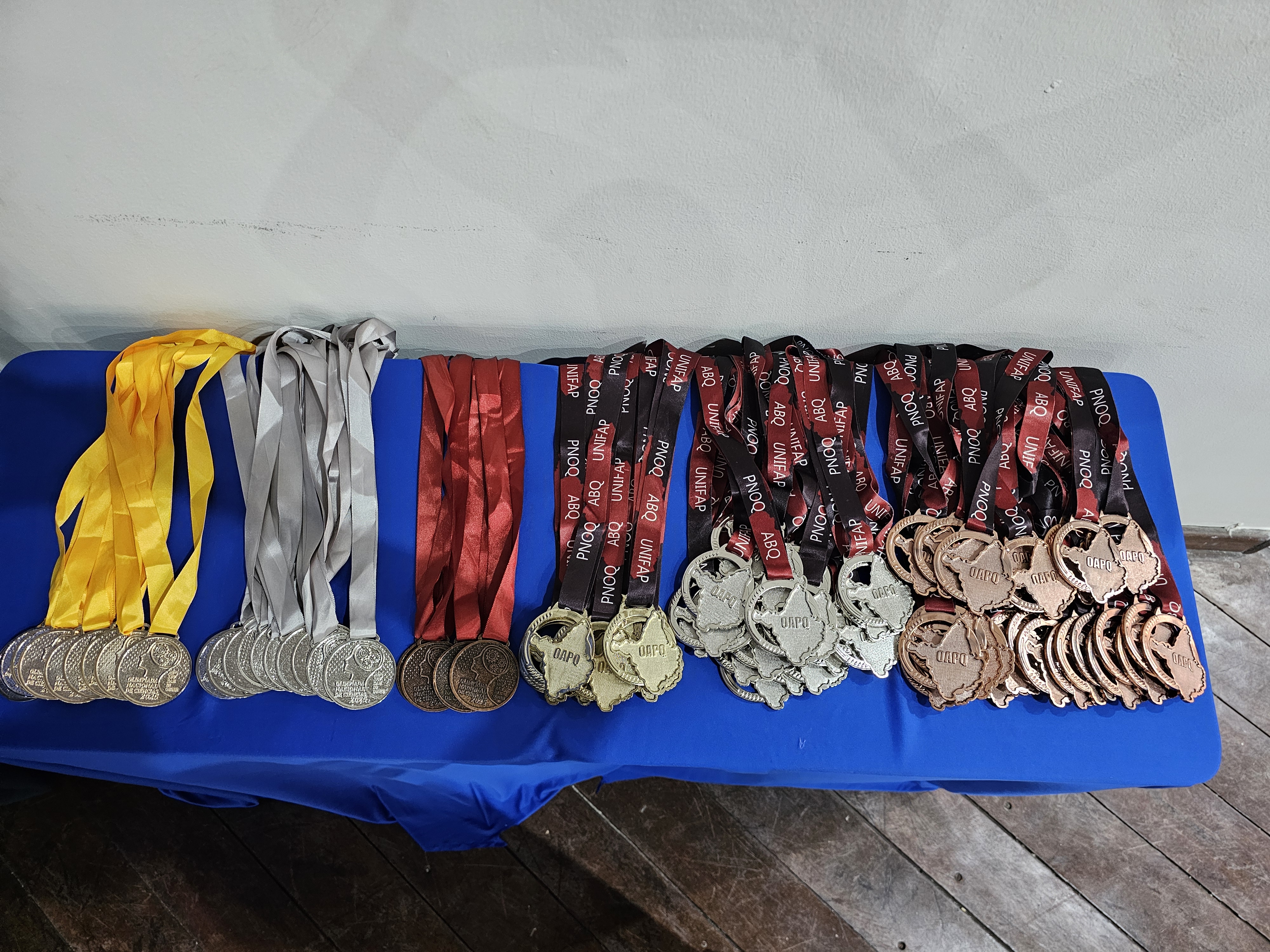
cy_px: 476
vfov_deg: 58.9
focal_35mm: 23
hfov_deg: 73.9
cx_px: 635
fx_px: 844
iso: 640
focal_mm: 6.3
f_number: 1.7
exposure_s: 1/60
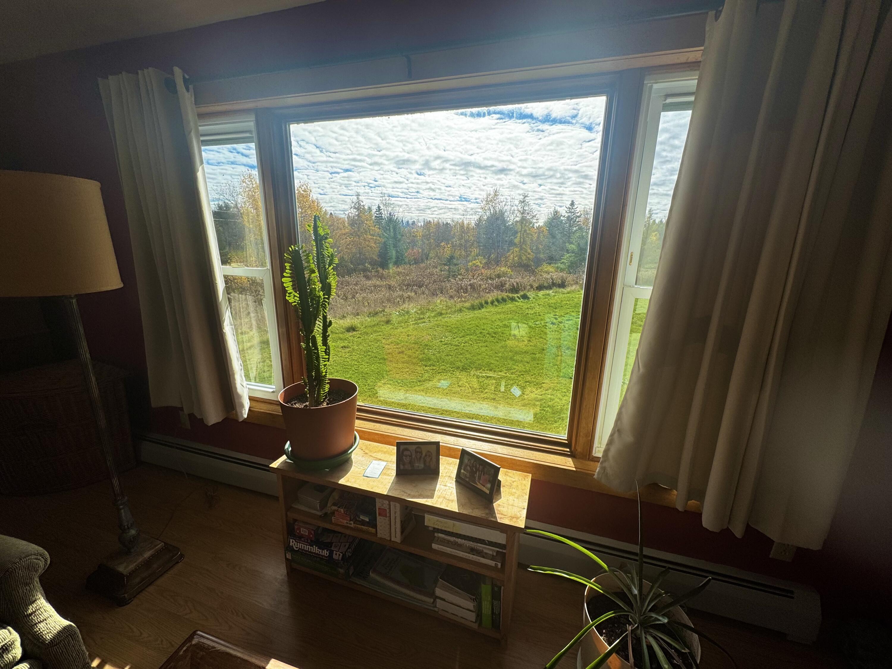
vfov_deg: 85.7
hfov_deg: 102.1
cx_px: 446
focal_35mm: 14
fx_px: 361
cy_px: 334
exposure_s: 1/1420
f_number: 2.2
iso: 50
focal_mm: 2.22
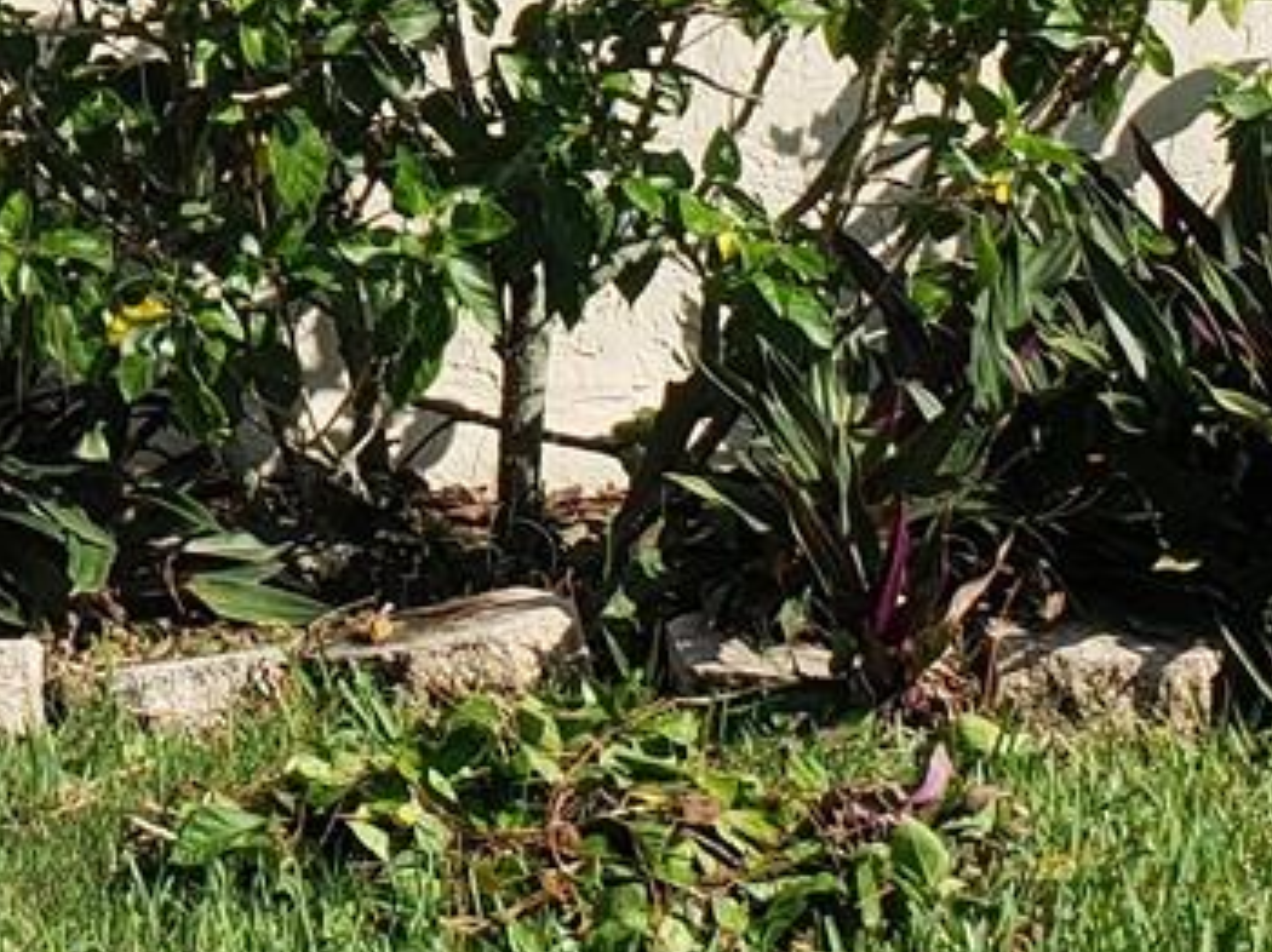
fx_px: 4370
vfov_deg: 11.8
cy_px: -541
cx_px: -618
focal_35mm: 119
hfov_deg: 15.3
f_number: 2.4
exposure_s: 1/1036
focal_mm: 4.3
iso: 50
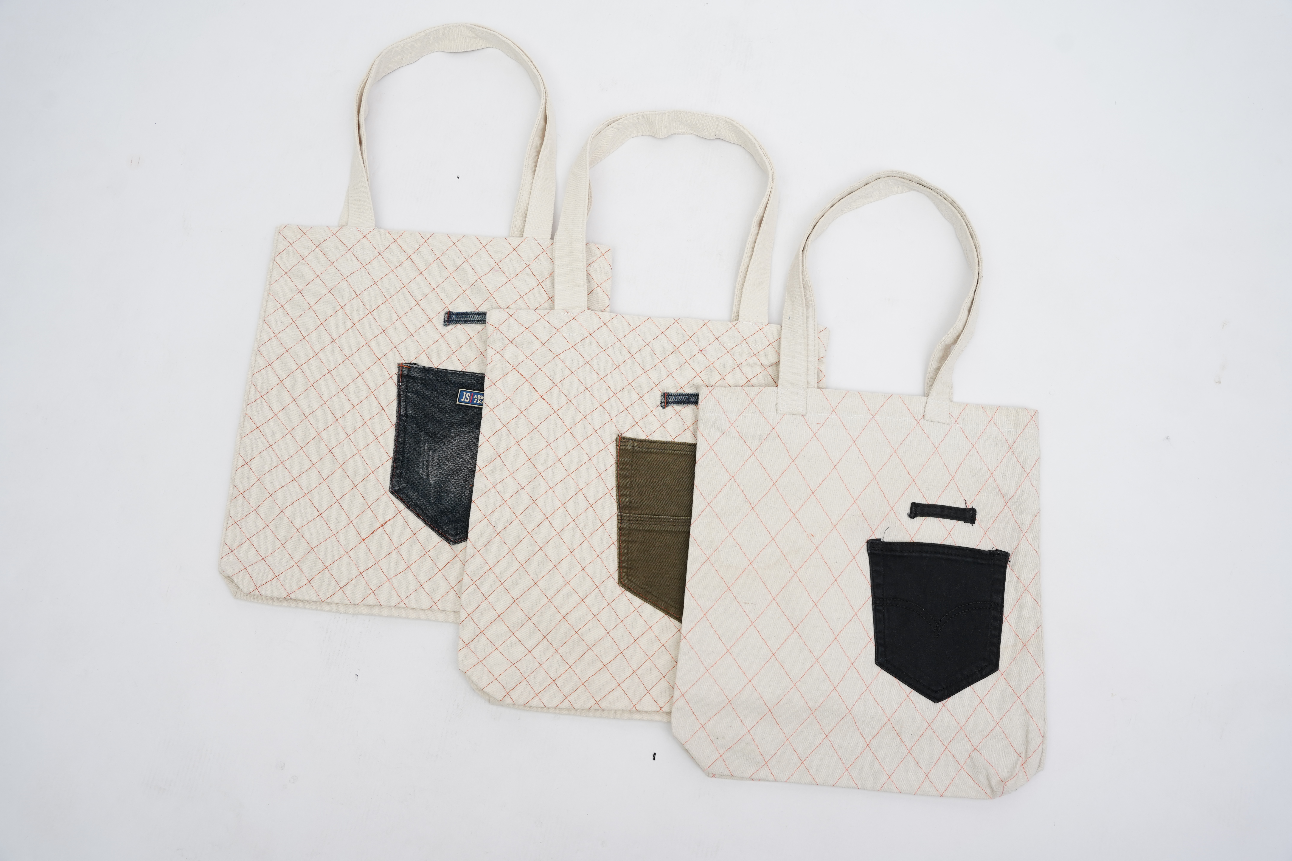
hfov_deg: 55.7
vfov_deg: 38.8
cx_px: 646
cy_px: 430
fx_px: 1224
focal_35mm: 34
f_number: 5.6
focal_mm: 34.1
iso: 320
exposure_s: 1/125
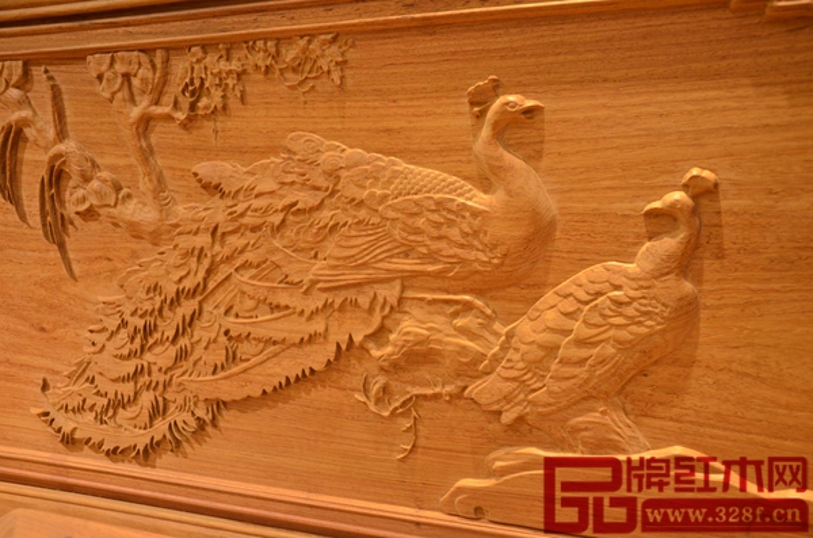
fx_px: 811
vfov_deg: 36.7
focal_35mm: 36
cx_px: 406
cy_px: 269
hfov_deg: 53.2
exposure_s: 1/60
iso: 1600
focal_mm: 24
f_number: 3.8
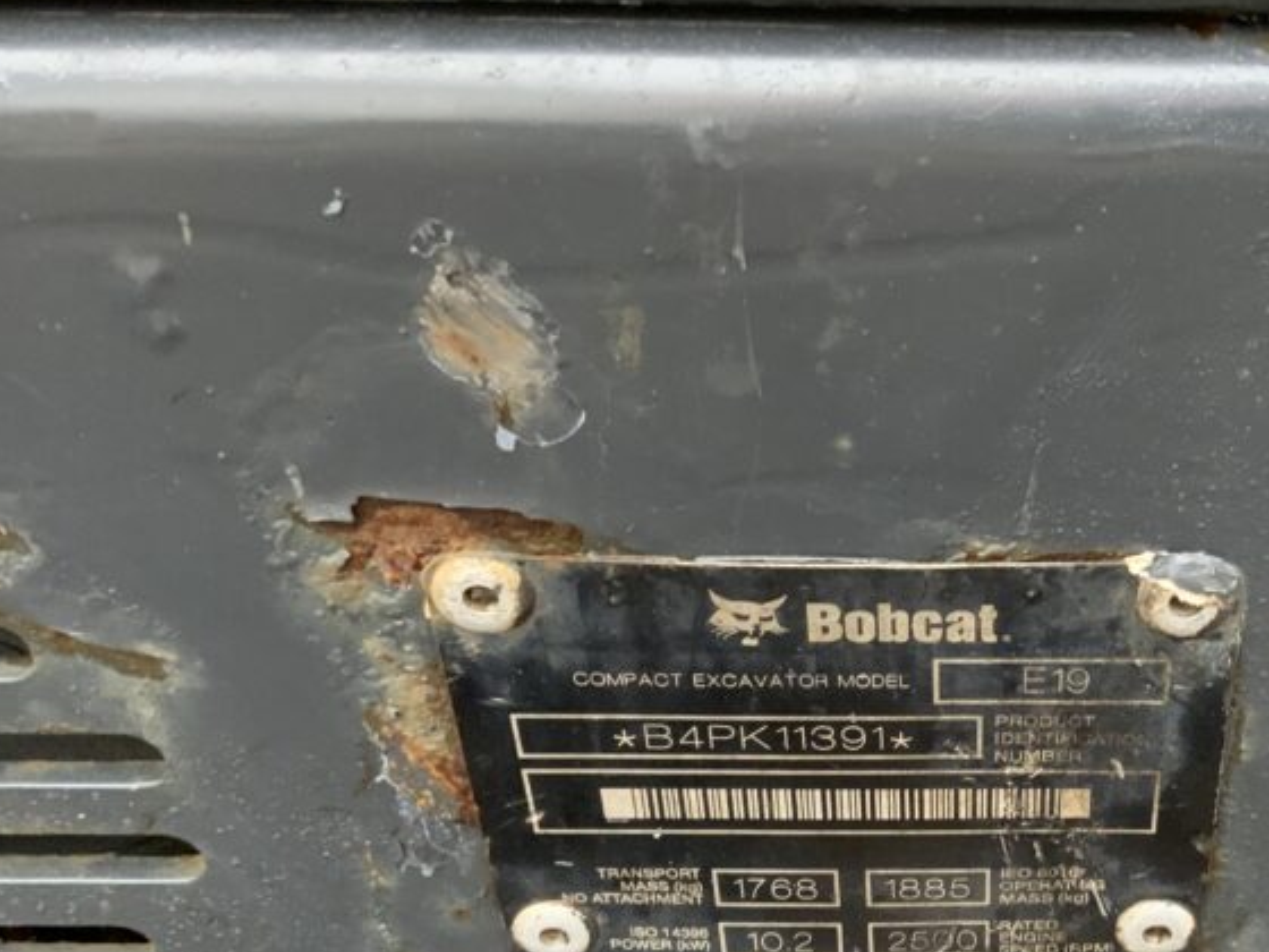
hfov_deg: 34.8
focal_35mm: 53
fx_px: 1943
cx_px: 1051
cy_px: 662
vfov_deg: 27.3
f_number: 1.8
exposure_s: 1/60
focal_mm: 3
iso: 200
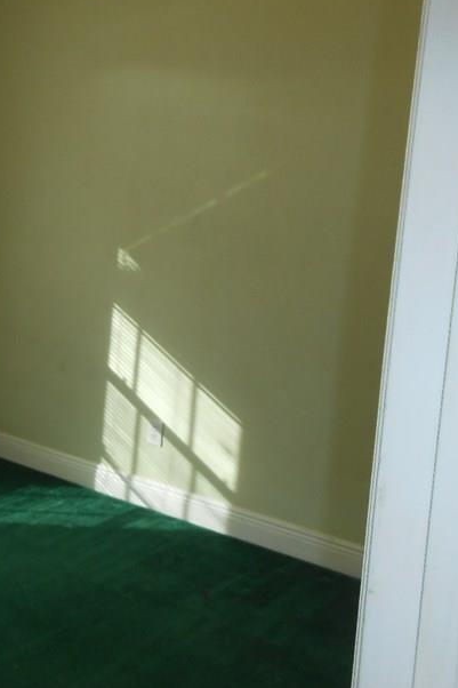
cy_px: 262
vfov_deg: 42.5
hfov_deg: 26.0
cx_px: -97
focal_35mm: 46
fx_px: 878
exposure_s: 1/30
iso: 100
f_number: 3.5
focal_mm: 4.6
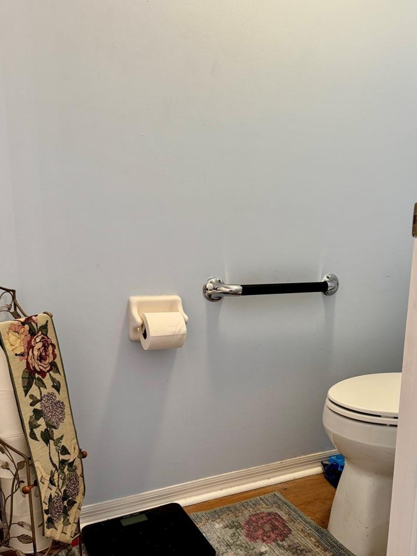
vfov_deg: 59.3
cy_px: 341
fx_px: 482
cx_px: 234
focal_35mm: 30
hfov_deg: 46.7
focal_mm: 6.76
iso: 160
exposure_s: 1/60
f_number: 1.78
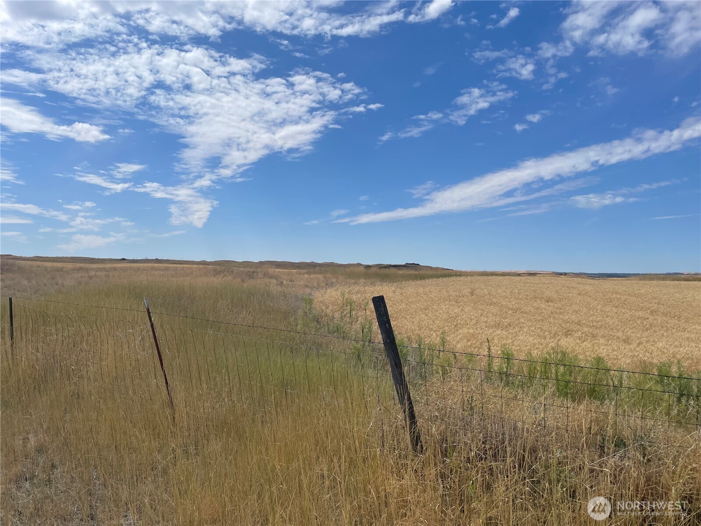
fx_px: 527
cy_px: 263
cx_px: 350
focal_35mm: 26
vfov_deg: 53.1
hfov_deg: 67.3
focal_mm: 4.2
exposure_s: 1/6135
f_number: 1.6
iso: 32
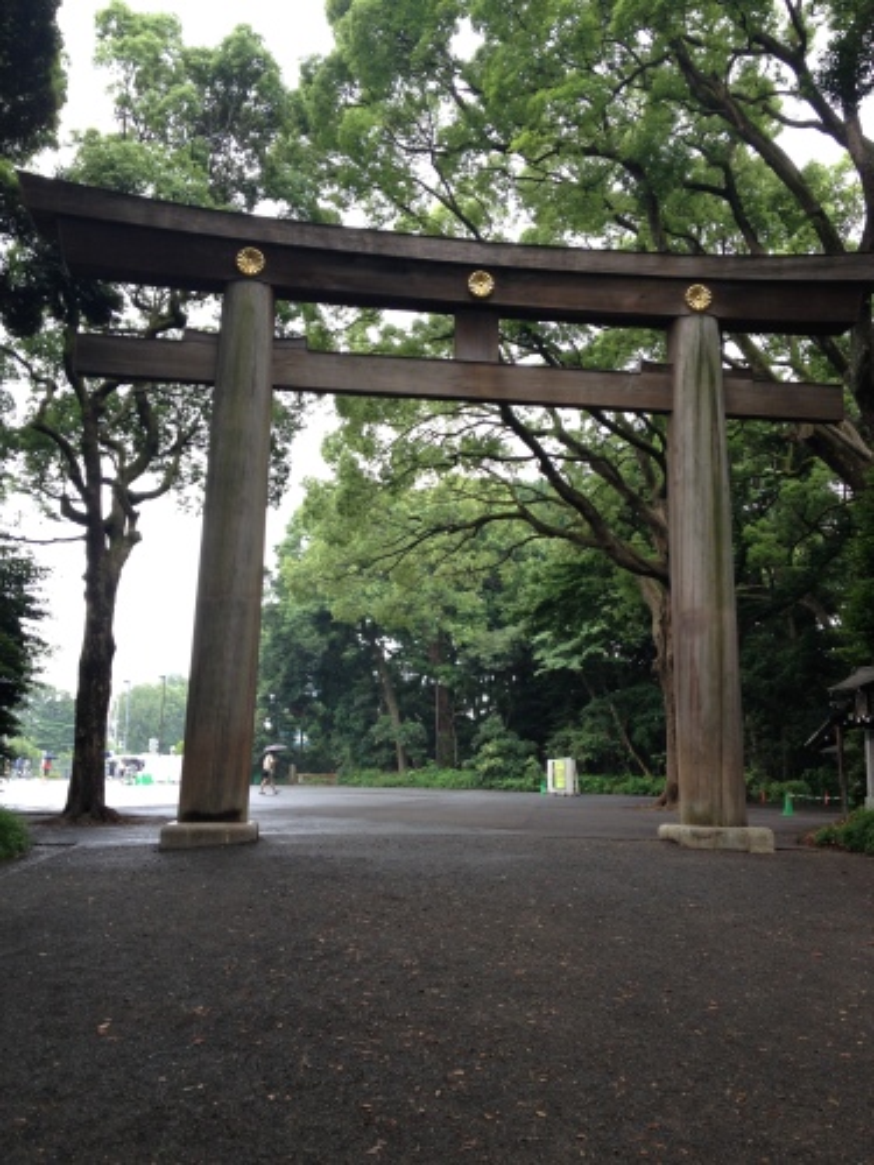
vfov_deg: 52.6
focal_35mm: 35
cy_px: 582
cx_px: 437
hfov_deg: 40.7
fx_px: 1178
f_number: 2.4
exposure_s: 1/120
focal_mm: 4.28
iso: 50
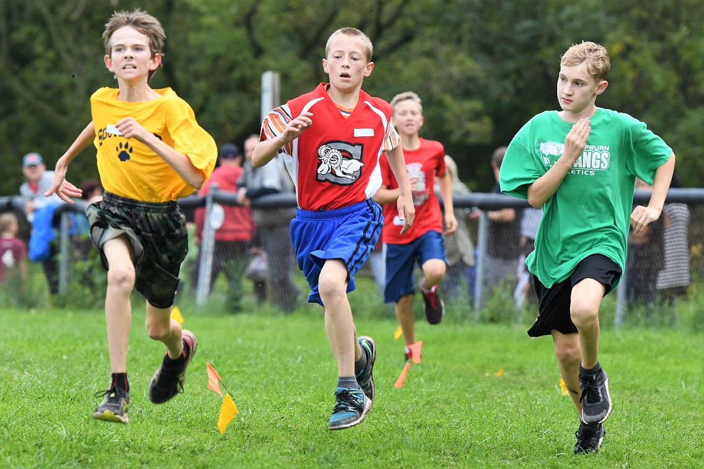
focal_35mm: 270
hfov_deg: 7.6
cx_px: 352
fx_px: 5279
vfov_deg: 5.1
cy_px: 234
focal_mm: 180
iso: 720
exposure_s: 1/800
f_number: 5
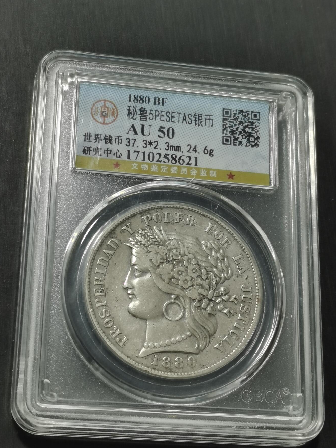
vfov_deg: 27.0
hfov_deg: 20.4
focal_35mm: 72
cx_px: 168
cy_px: 226
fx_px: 932
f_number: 1.8
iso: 50
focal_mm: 5.58
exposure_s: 1/106
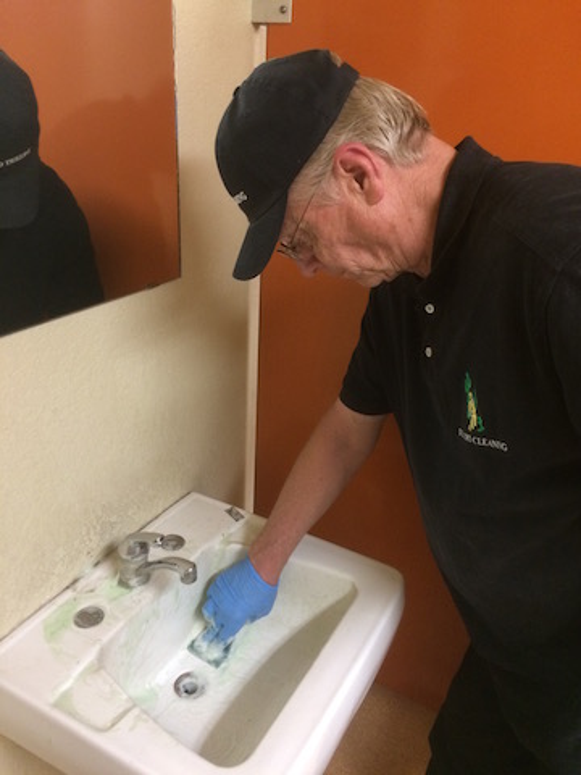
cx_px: 290
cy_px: 388
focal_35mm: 29
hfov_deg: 48.2
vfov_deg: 61.7
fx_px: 649
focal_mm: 4.15
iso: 250
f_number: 2.2
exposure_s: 1/24
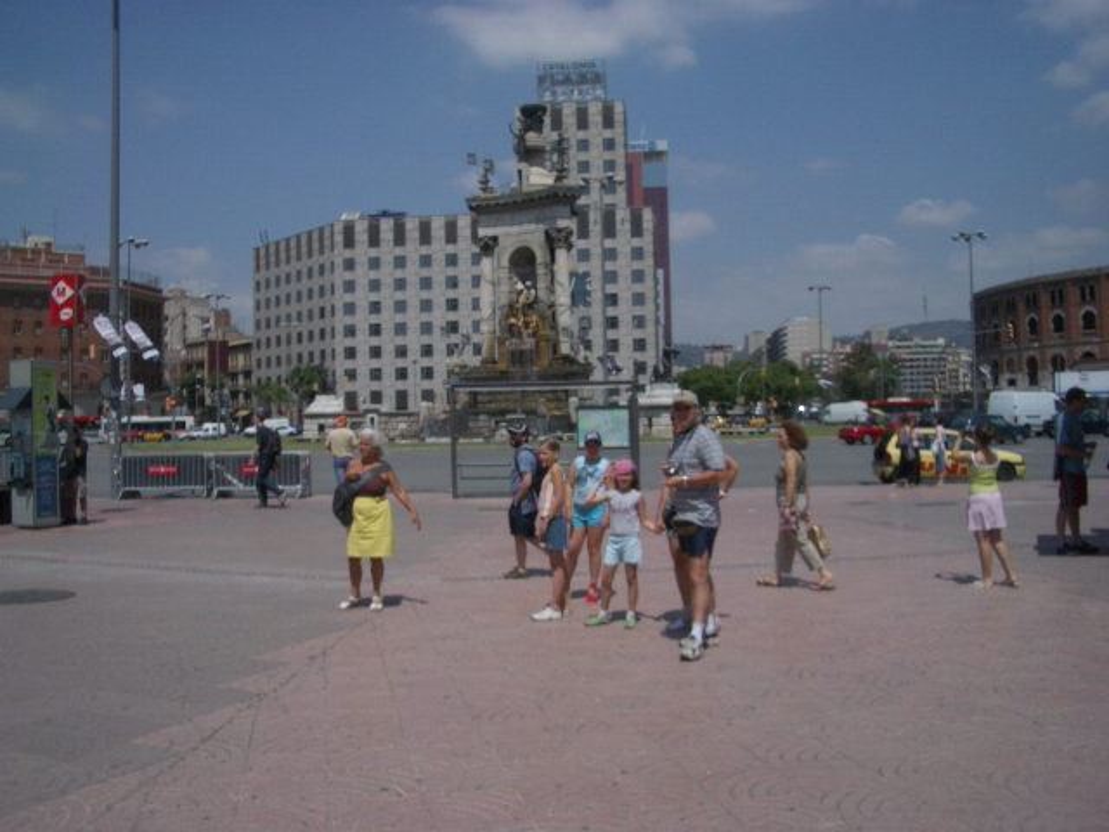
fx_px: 1121
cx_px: 554
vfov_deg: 40.7
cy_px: 416
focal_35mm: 35
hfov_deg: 52.6
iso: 50
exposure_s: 1/1600
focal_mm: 5.8
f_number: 4.3
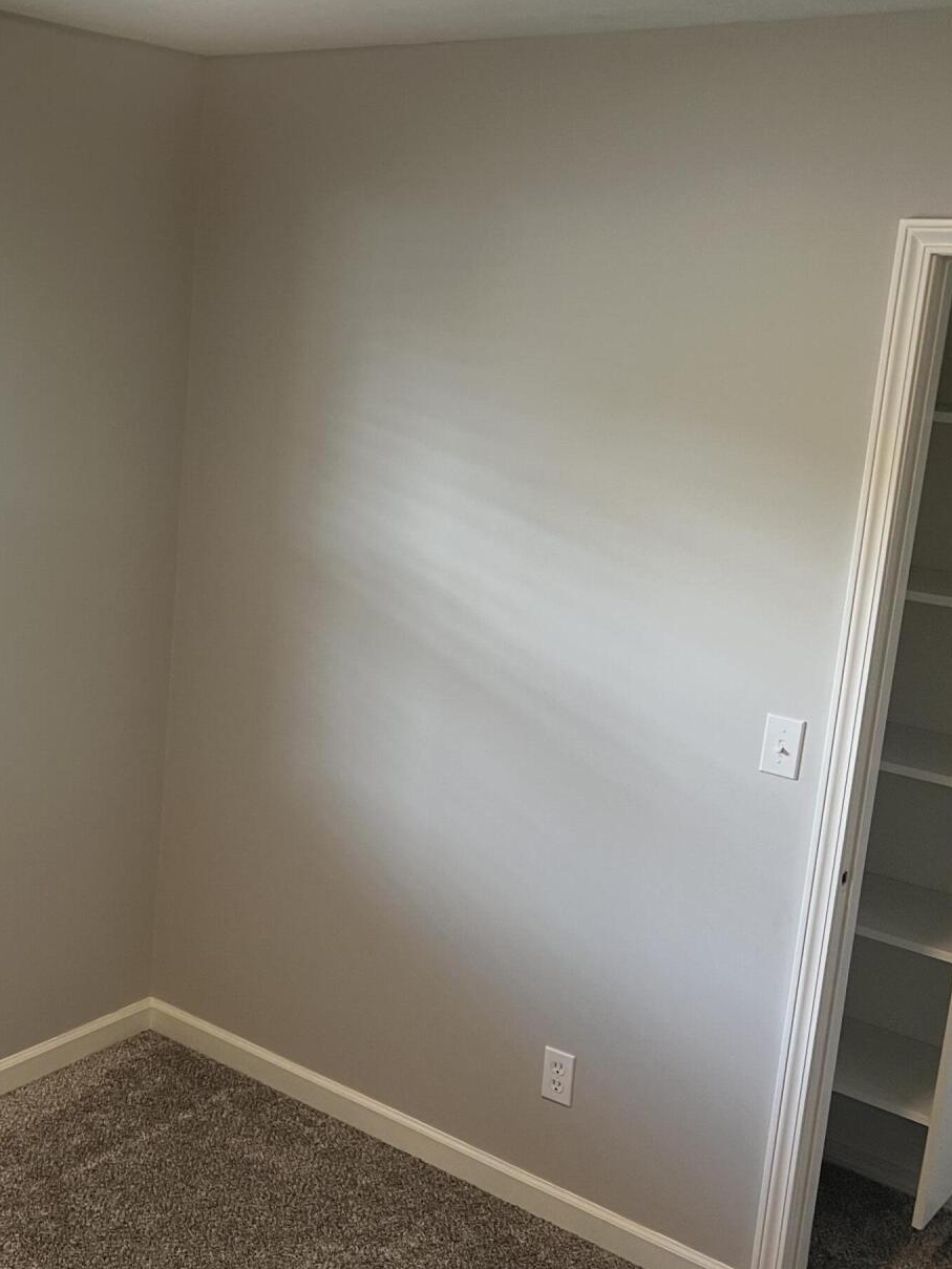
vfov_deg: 43.8
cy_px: 607
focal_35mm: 43
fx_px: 1576
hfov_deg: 32.7
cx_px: 189
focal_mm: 5.7
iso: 80
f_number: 1.5
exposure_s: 1/60
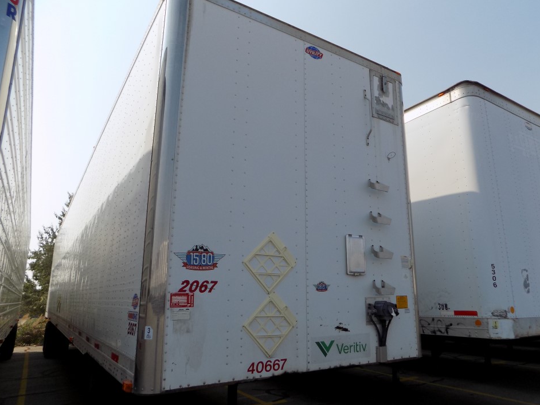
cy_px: 200
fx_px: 390
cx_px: 290
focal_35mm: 25
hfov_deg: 69.3
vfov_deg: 54.9
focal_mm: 4
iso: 80
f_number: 3.1
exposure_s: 1/1500
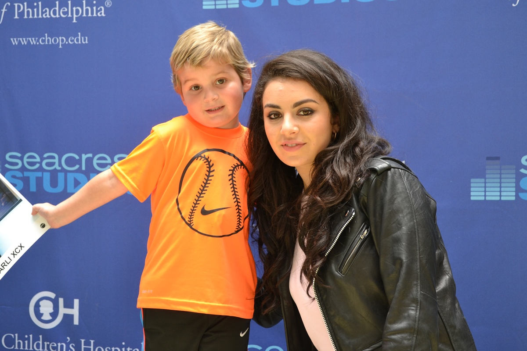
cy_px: 176
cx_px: 264
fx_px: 878
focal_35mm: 60
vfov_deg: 22.6
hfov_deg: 33.4
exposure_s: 1/25
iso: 400
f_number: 5.3
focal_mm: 40
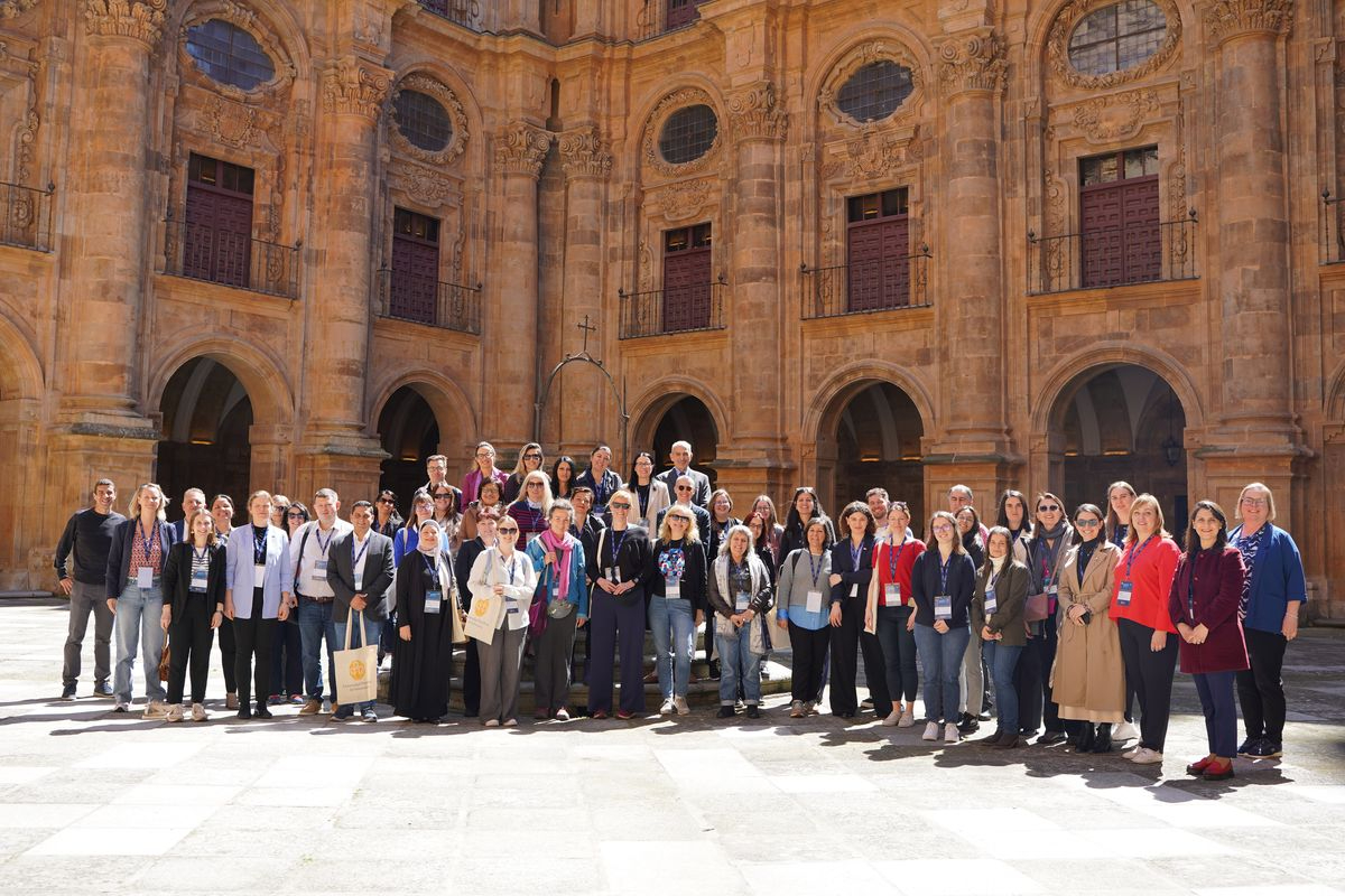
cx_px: 672
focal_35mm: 35
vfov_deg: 37.9
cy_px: 448
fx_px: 1308
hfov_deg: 54.4
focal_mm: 35
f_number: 4.5
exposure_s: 1/200
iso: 100
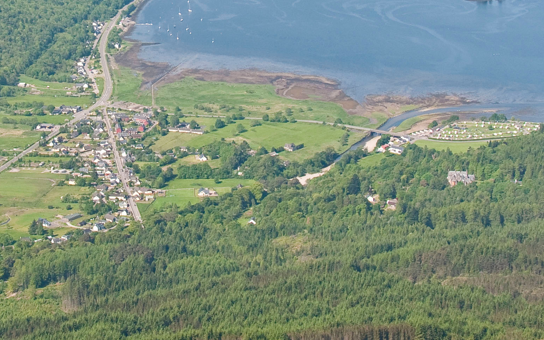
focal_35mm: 110
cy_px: 20
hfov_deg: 18.8
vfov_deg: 11.8
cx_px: 153
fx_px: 1631
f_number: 11
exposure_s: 1/200
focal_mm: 26
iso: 200
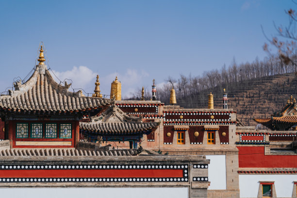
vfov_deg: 9.3
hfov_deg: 14.0
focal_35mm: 147
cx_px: 148
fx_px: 1213
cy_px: 99
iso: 100
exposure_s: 1/1600
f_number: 2.8
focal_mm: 147
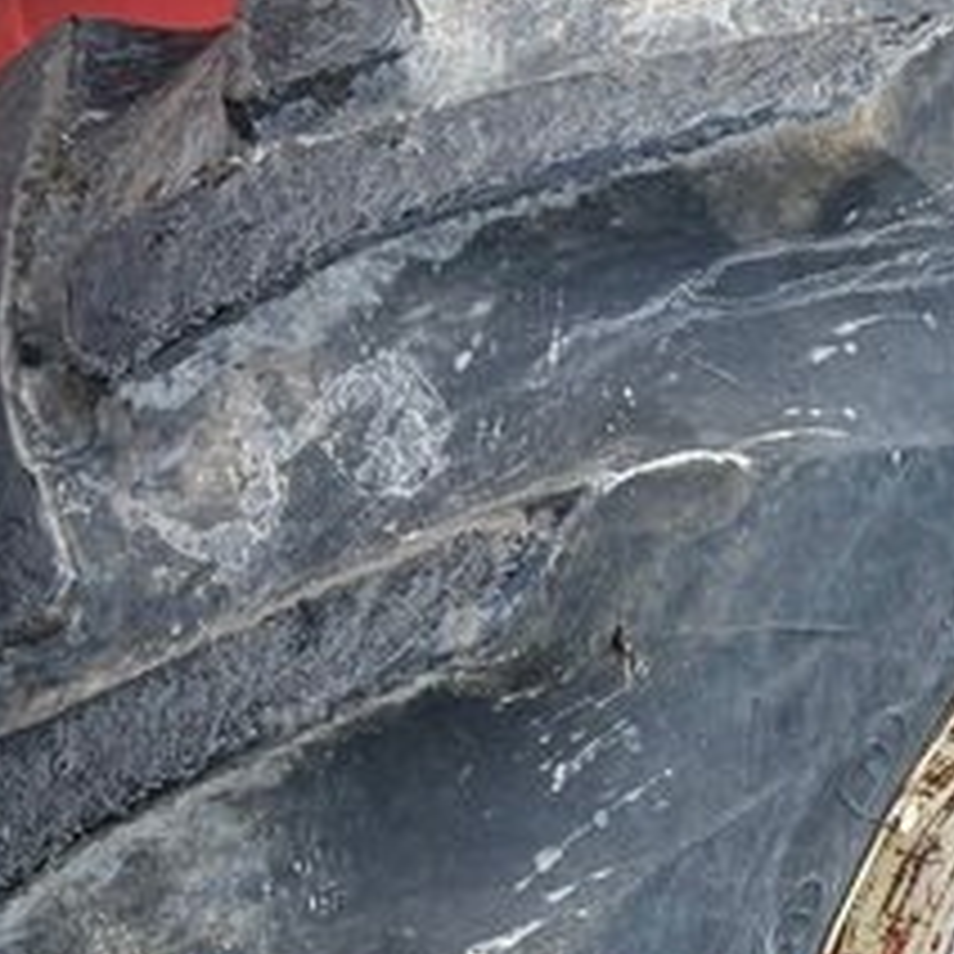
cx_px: 810
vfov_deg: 22.5
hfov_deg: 22.6
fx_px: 2339
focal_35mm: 75
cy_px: 848
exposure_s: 1/307
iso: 80
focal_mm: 6.76
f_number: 1.78
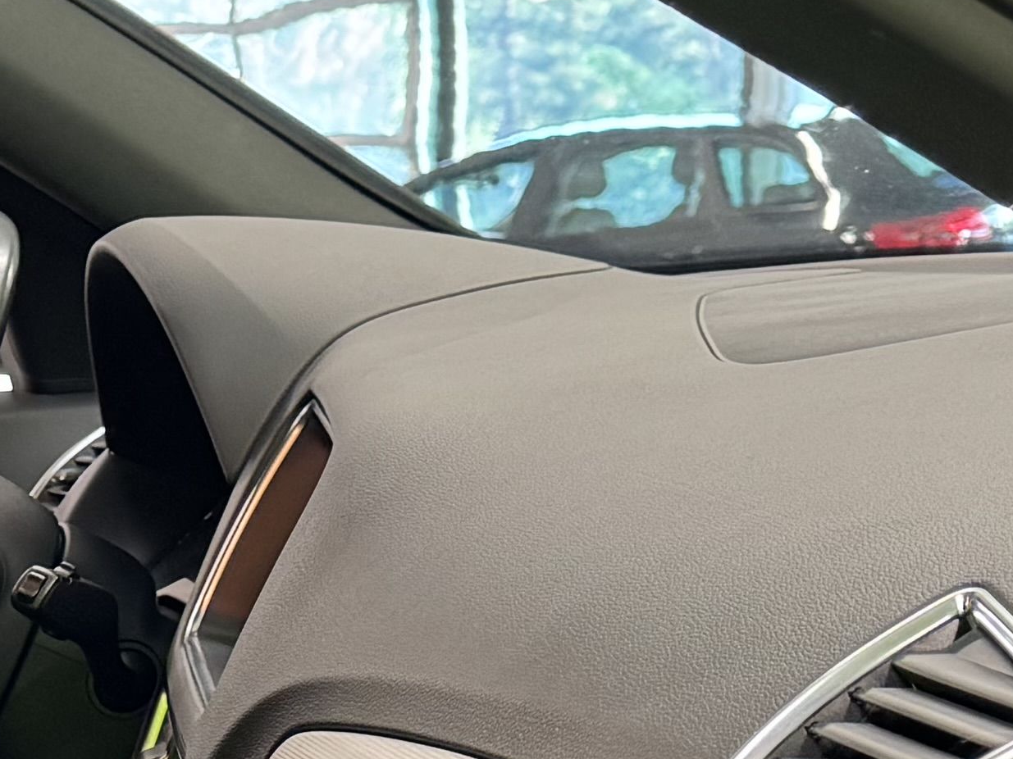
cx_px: -440
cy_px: 1144
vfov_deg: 12.7
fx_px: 3248
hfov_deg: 16.4
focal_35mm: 111
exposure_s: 1/50
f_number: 1.78
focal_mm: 6.76
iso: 320
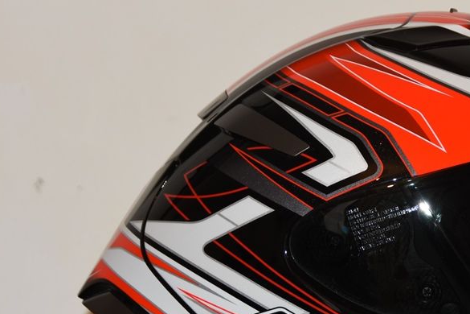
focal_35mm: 200
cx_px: 396
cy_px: 205
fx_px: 2611
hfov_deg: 10.2
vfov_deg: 6.9
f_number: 5
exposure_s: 1/50
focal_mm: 65
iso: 400
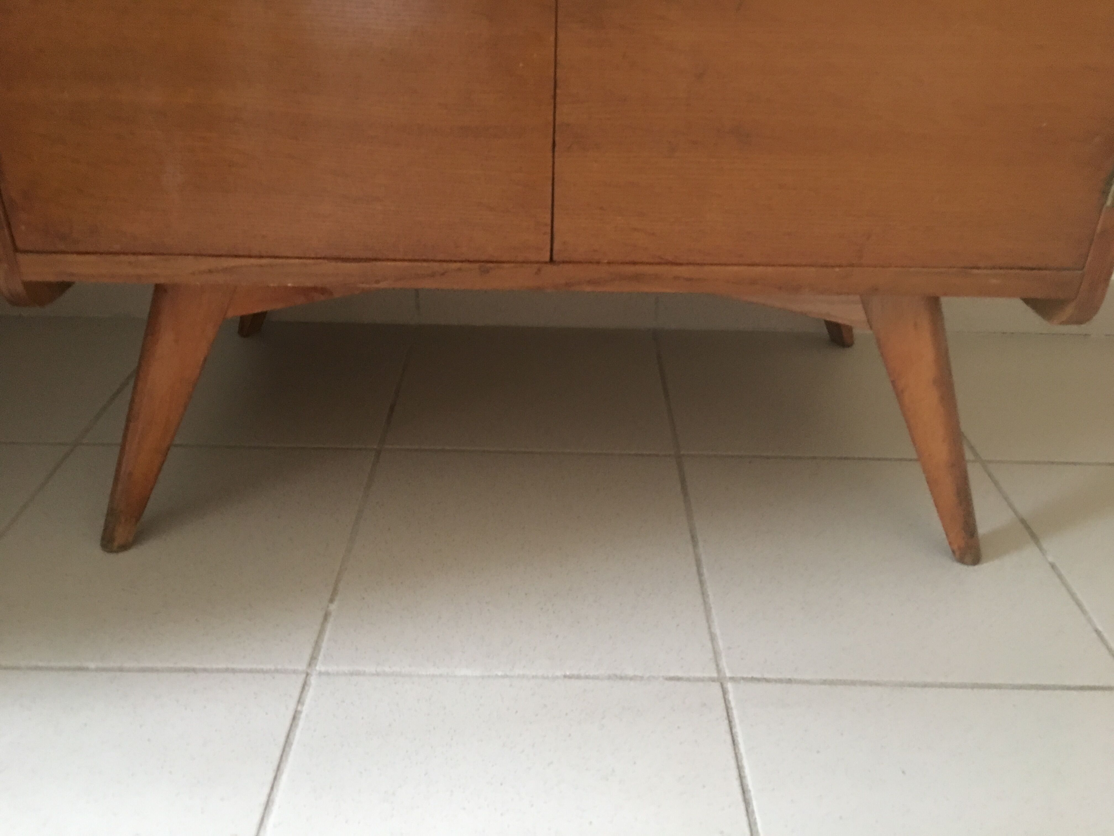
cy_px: 418
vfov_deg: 48.2
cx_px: 557
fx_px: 933
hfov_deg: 61.7
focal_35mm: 29
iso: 100
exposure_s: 1/4
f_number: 2.2
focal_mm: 4.15
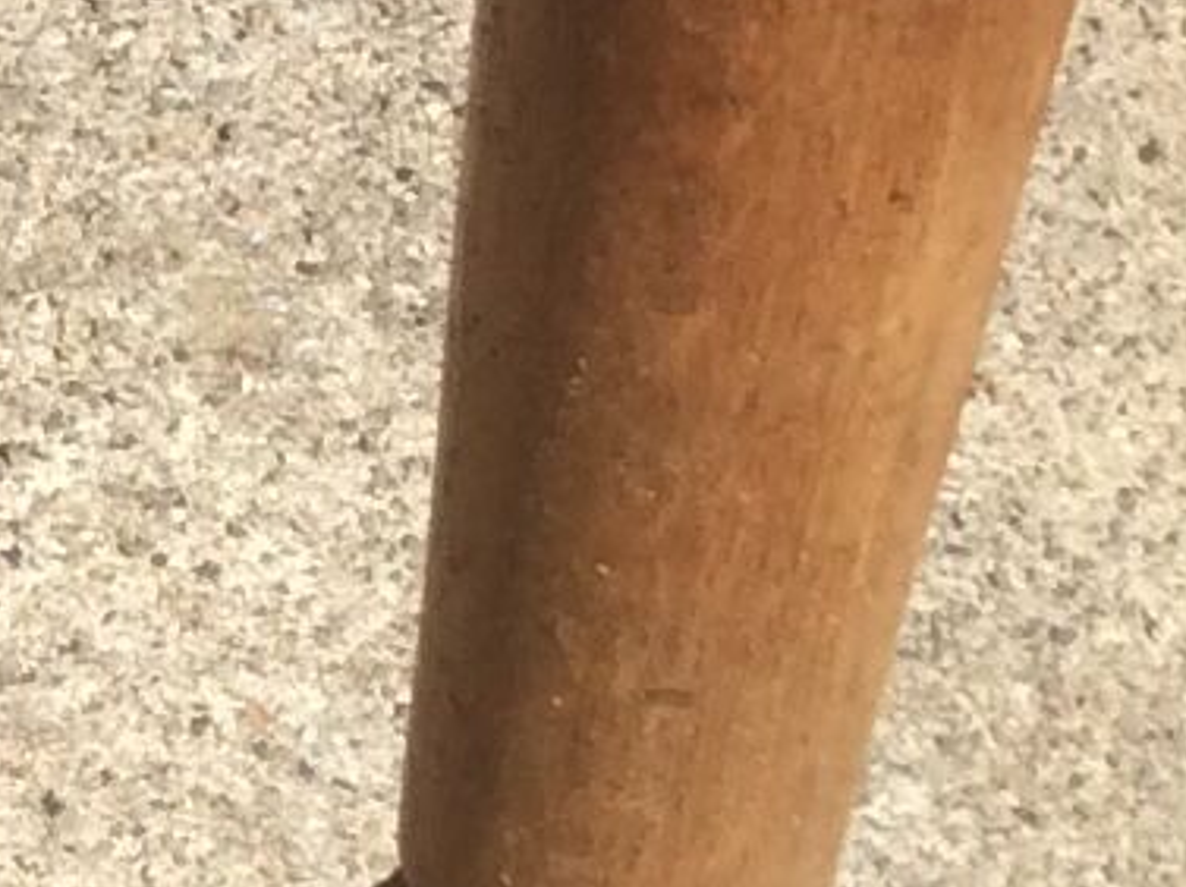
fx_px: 7530
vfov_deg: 6.6
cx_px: -1494
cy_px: -720
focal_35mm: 220
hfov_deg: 8.4
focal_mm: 3.3
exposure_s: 1/1040
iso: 32
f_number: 2.4
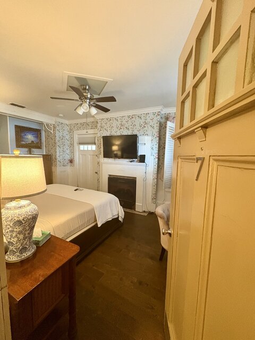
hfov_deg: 85.7
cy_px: 170
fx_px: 138
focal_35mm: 14
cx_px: 128
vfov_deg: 102.1
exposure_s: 1/60
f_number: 2.2
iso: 800
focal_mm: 2.22
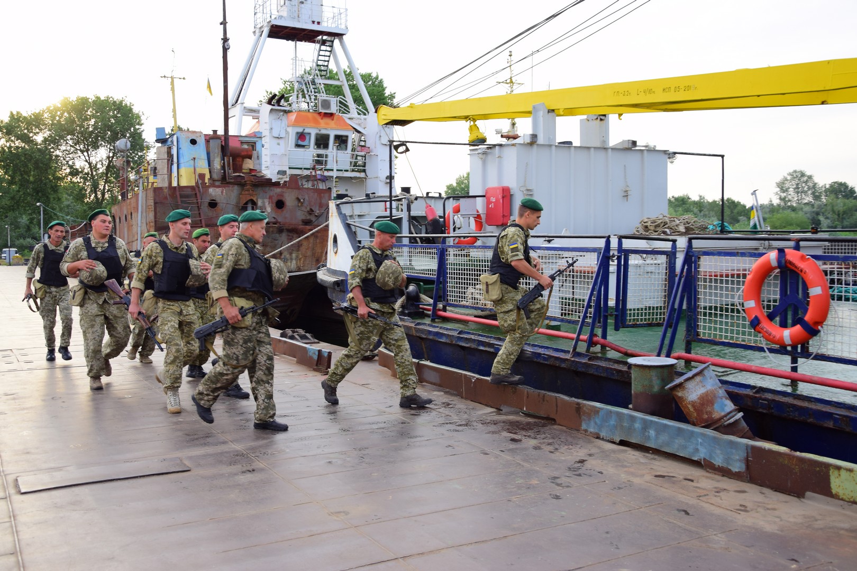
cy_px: 286
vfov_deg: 36.9
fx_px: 857
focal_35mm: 36
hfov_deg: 53.1
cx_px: 428
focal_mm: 24
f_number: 5.6
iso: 200
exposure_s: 1/125
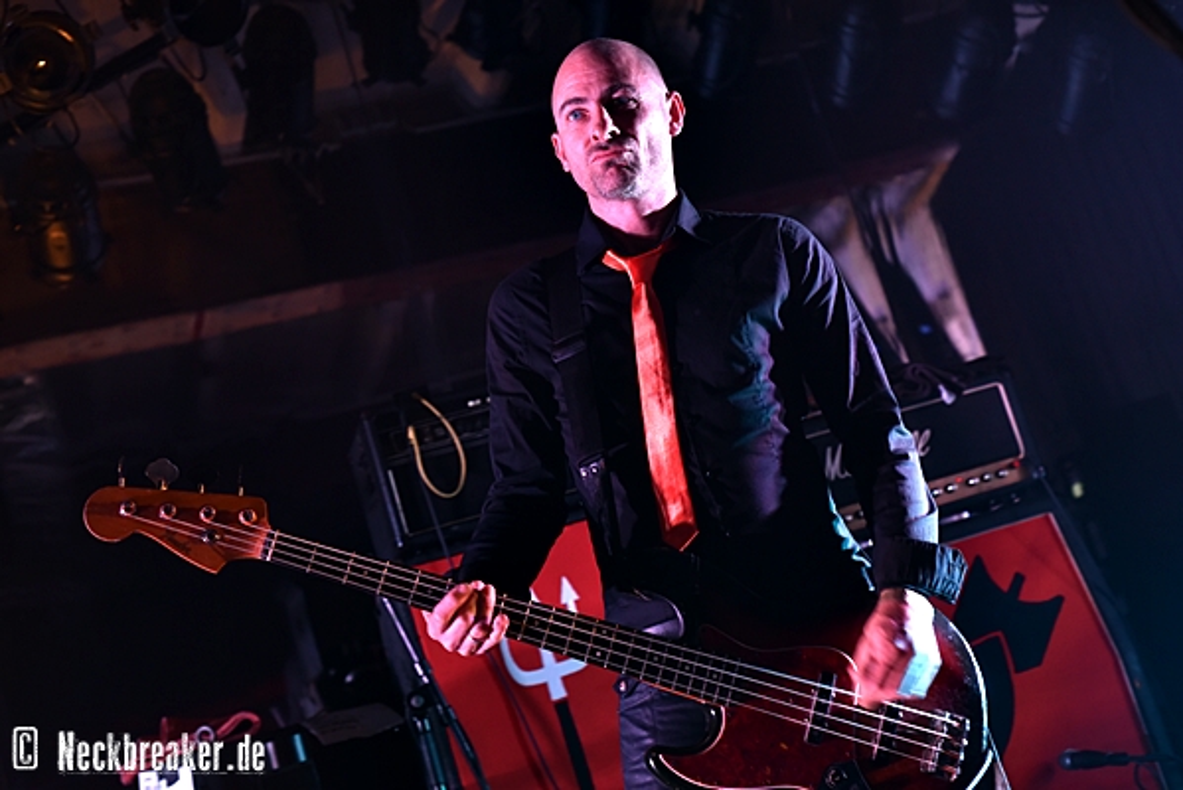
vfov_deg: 27.0
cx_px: 592
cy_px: 395
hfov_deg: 39.6
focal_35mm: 50
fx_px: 1644
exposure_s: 1/80
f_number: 4
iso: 1250
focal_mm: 50
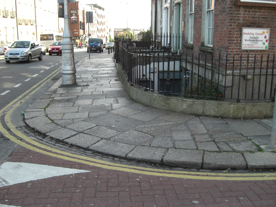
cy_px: 104
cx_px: 138
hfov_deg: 49.0
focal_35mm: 38
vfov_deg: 37.7
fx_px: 303
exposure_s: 1/160
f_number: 2.8
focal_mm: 7.9
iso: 80
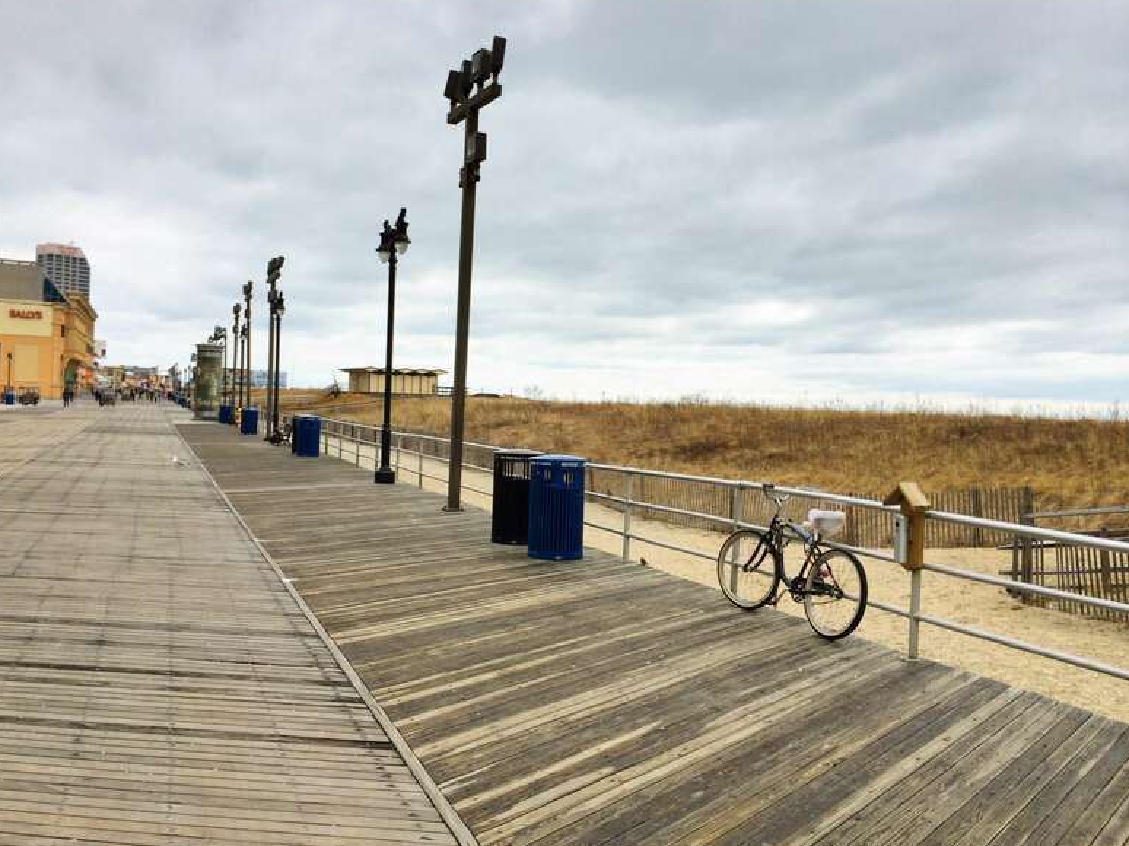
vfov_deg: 45.4
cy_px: 416
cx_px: 551
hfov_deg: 58.4
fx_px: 1011
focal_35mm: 31
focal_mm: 4.12
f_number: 2.2
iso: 32
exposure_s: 1/4566
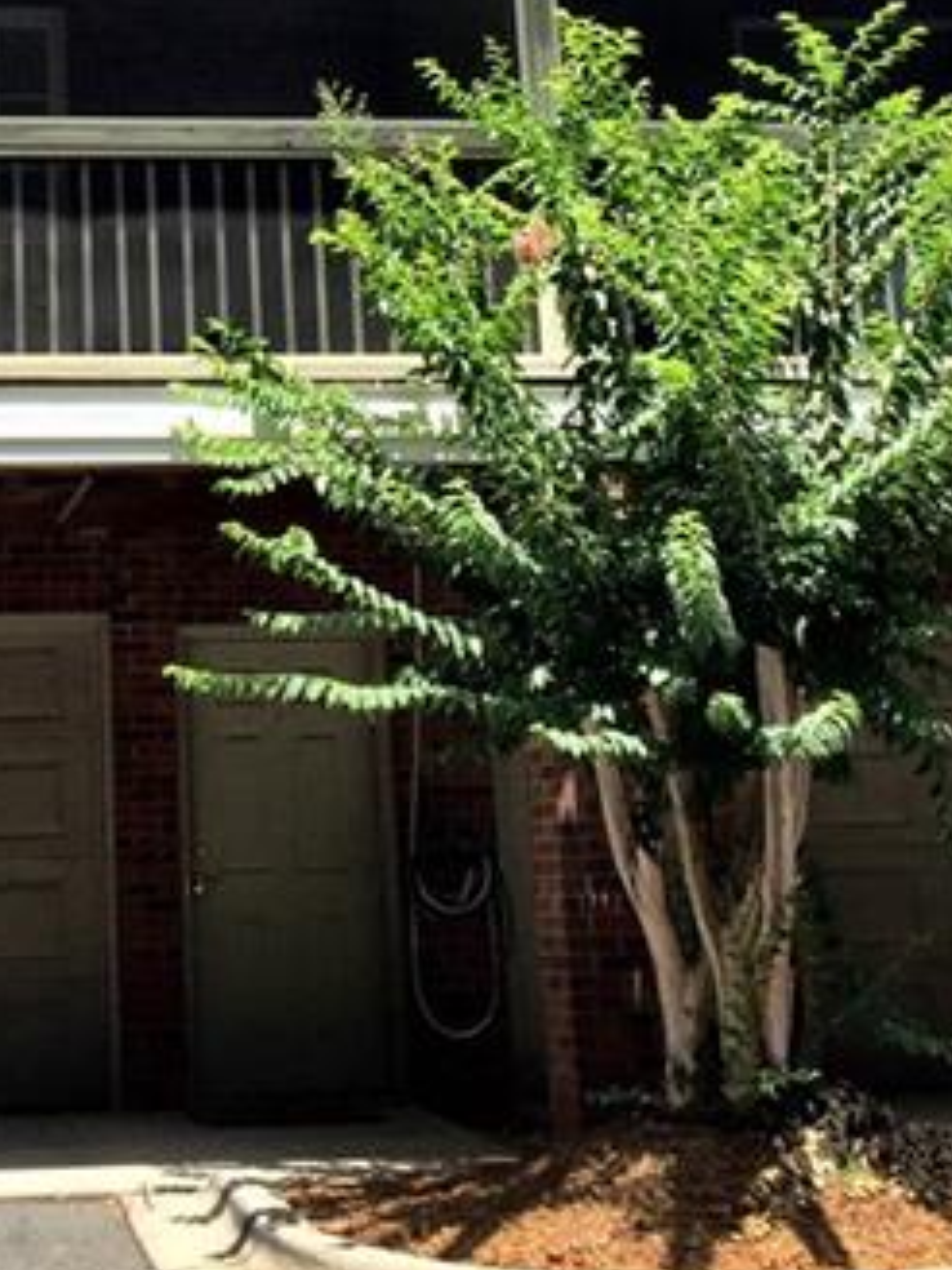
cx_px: 101
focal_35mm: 68
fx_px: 2493
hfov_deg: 21.2
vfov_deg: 27.5
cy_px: 120
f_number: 2.2
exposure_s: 1/879
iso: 32
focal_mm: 4.15
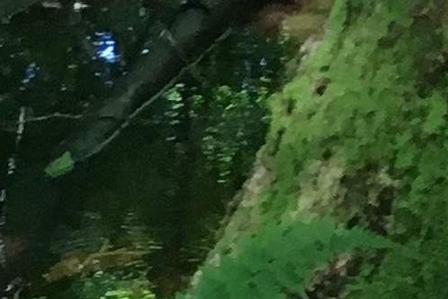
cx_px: -214
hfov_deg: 8.3
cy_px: 1561
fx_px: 3026
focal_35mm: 243
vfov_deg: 4.7
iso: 32
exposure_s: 1/30
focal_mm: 4.15
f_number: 2.2
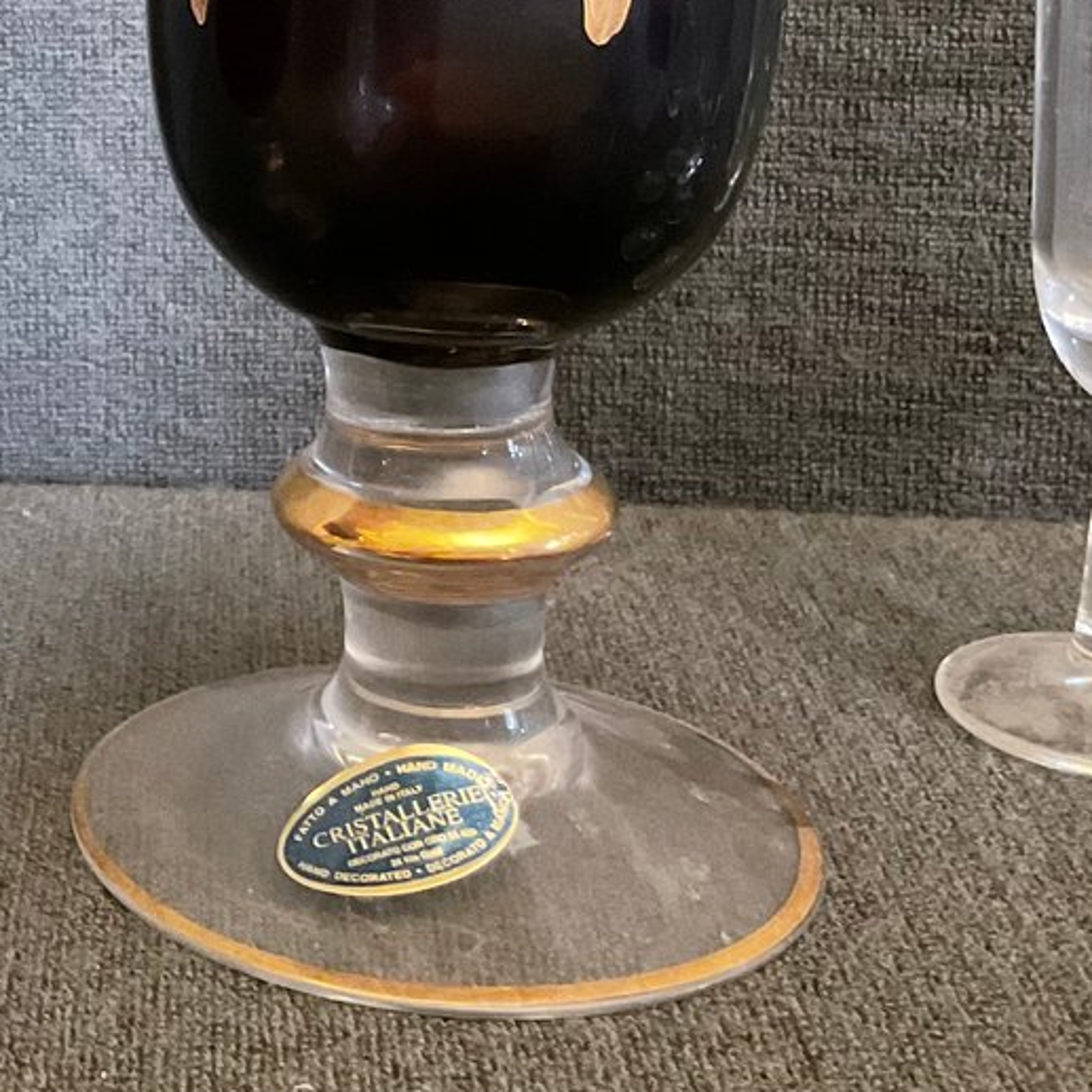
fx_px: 2677
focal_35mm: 75
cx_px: -54
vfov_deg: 22.6
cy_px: 153
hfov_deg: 22.0
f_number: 1.8
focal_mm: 3
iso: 500
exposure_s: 1/30
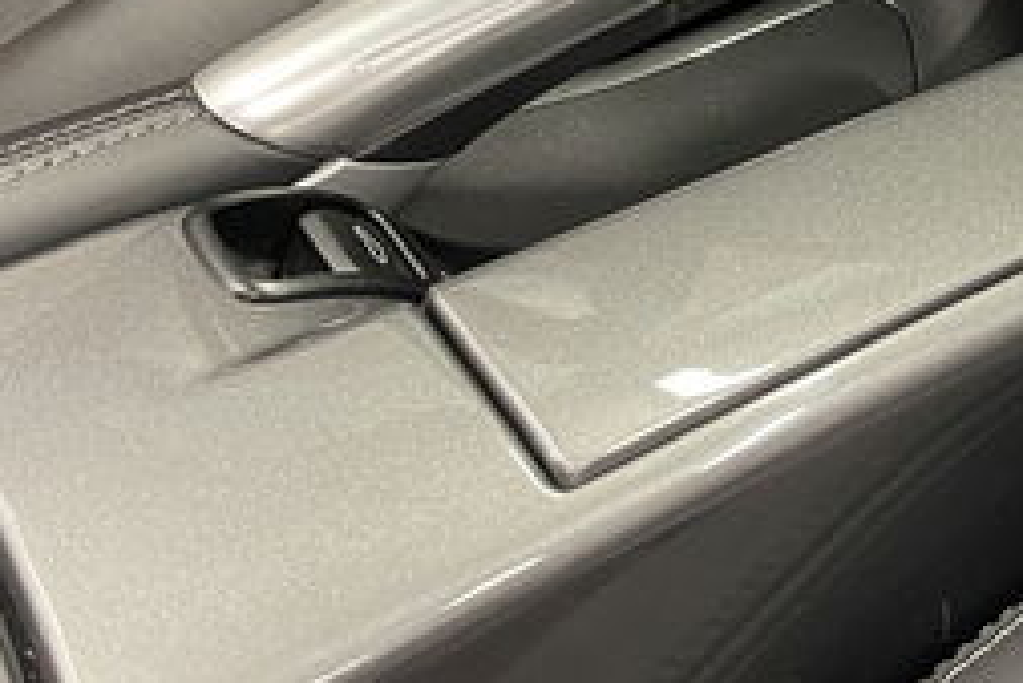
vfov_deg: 16.8
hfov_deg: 25.0
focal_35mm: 79
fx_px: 2246
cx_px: 898
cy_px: -57
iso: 640
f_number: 1.6
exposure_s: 1/33
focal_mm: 5.1
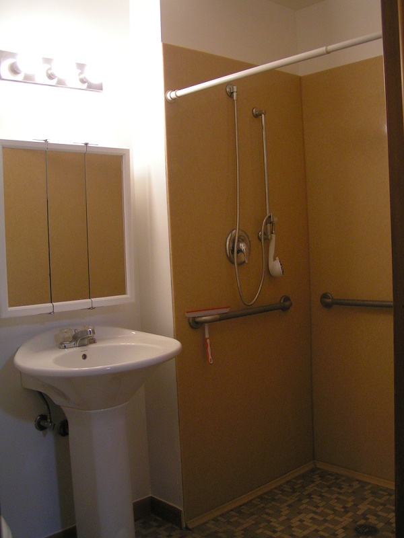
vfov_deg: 49.0
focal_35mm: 38
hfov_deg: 37.7
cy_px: 269
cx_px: 202
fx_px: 591
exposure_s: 1/40
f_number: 2.8
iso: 125
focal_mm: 5.8
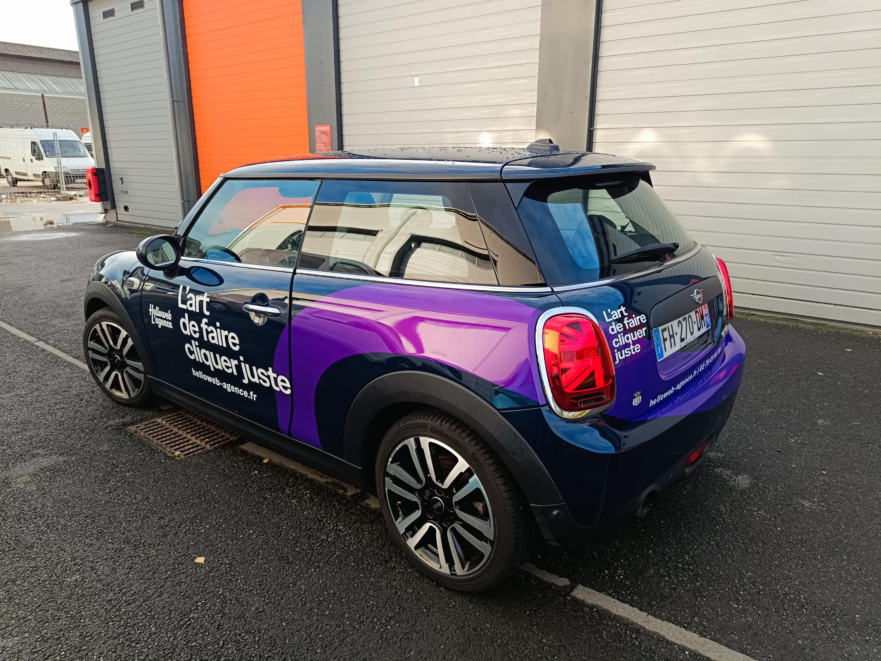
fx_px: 611
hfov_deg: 71.6
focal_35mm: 24
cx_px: 440
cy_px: 330
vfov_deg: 56.8
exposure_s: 1/164
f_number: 1.88
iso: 51
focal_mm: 5.59
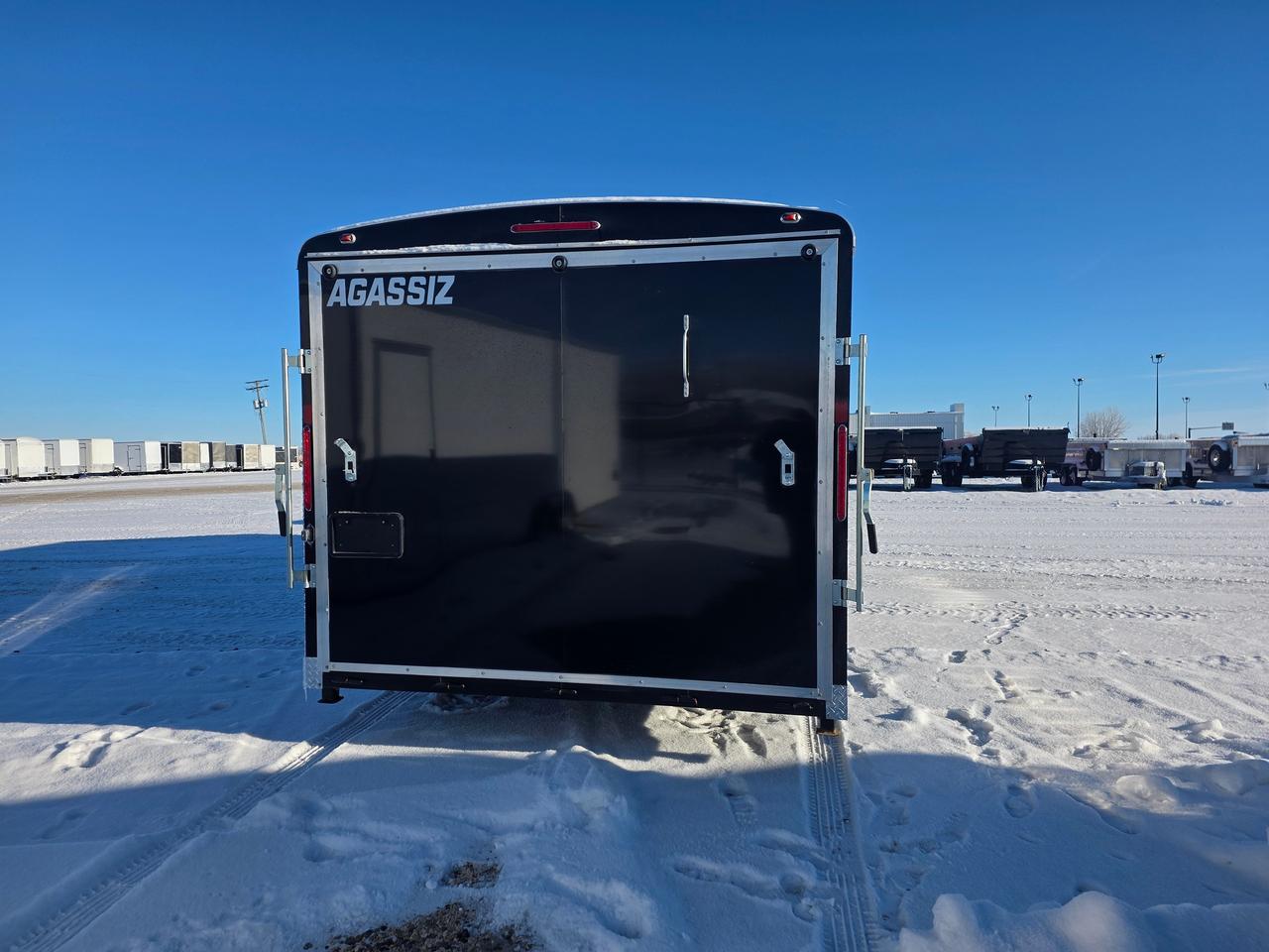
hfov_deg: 73.9
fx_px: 843
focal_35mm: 23
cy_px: 476
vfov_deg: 58.9
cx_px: 634
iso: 80
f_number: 1.7
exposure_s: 1/7626
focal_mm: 6.3
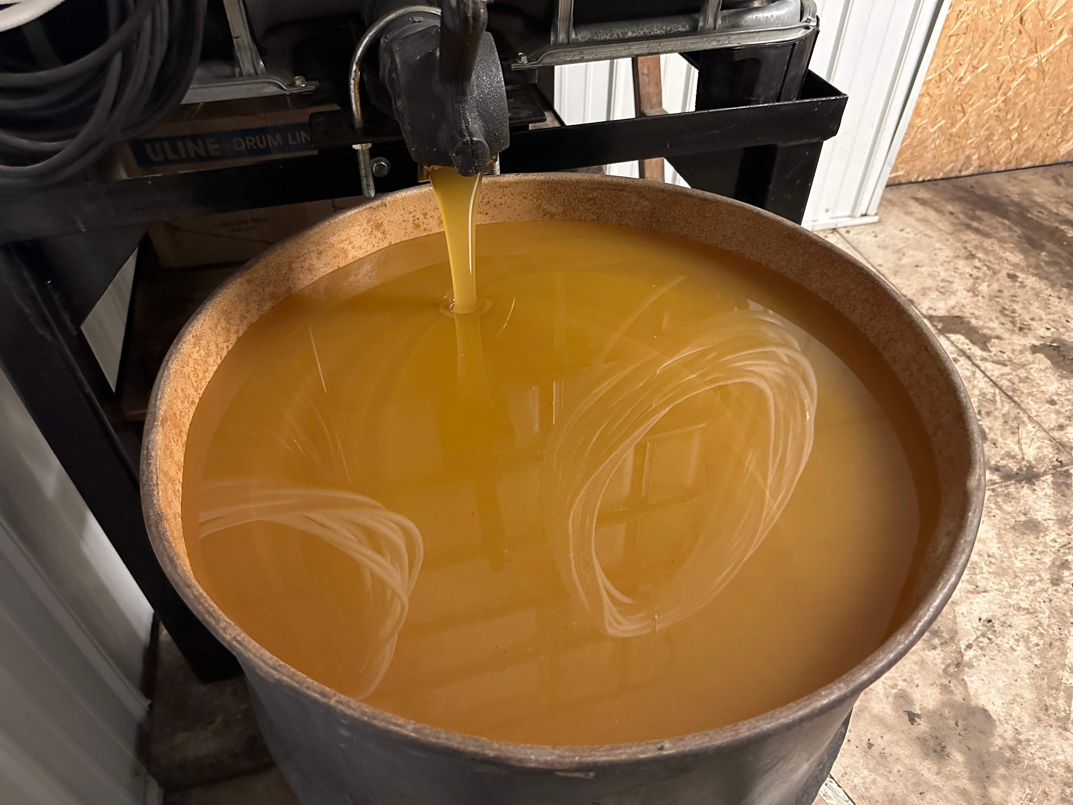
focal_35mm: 24
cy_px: 402
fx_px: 744
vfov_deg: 56.8
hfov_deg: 71.6
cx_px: 536
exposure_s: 1/40
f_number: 1.78
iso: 1000
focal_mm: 6.86
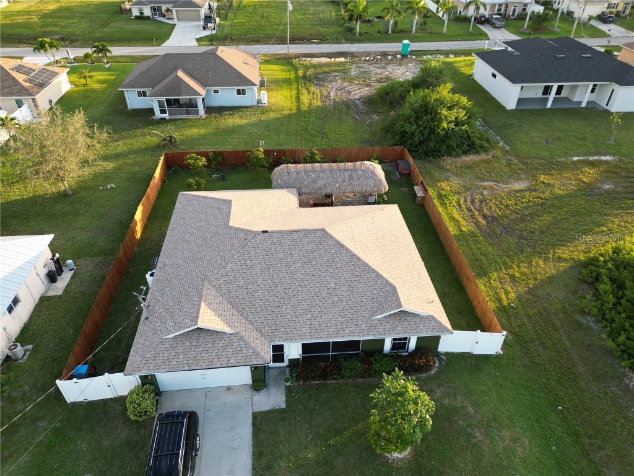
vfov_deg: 56.8
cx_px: 317
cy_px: 238
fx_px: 440
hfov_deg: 71.6
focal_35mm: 24
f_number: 1.7
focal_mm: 6.72
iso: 140
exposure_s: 1/350
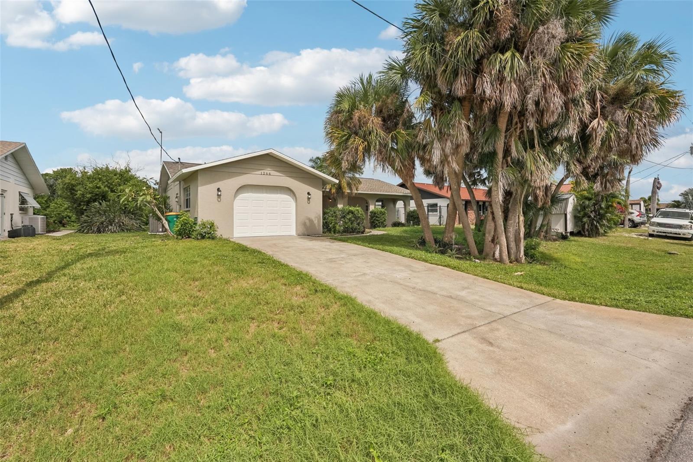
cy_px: 231
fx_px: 308
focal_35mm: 16
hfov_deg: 96.7
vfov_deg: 73.7
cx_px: 346
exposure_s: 1/1600
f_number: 8
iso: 400
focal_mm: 16
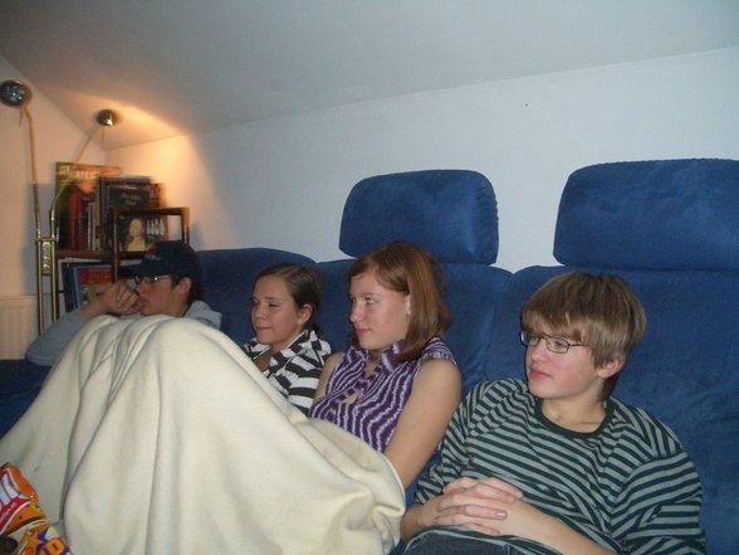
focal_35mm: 35
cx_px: 370
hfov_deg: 52.6
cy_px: 278
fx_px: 747
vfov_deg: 40.7
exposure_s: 1/60
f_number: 2.6
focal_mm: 5.8
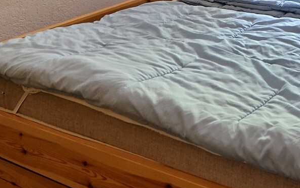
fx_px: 433
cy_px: -119
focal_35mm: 53
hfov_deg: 36.0
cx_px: 268
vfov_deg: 19.9
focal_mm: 10
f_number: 9
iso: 400
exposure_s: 1/2
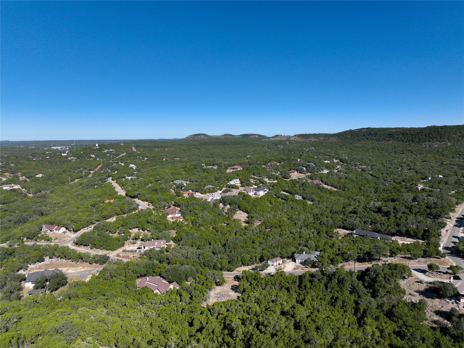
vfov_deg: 56.8
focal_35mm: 24
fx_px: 322
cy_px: 174
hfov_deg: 71.6
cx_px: 232
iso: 110
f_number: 2.8
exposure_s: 1/4000
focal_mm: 12.29
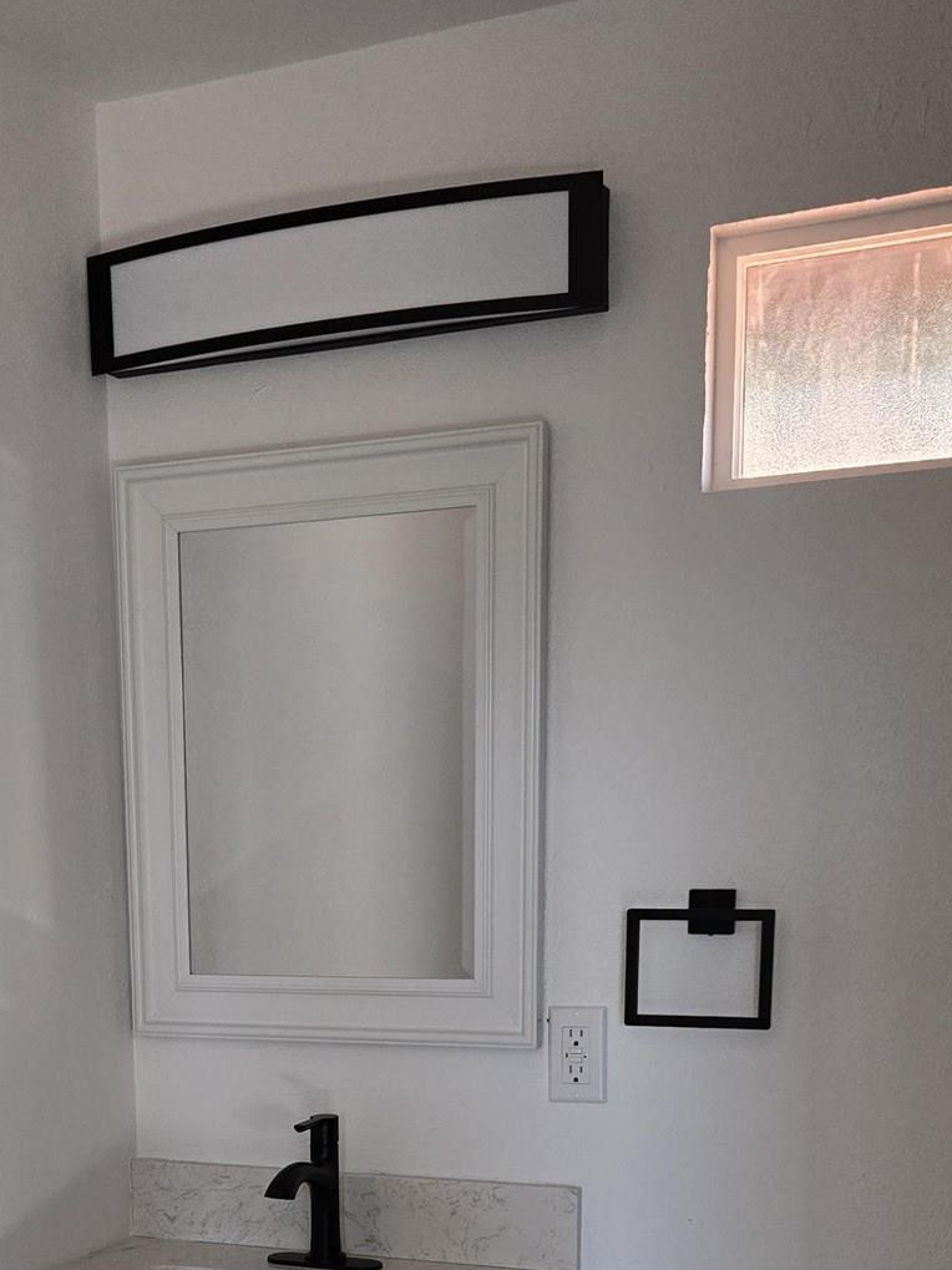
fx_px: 1907
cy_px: 1159
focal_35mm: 52
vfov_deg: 34.6
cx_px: 279
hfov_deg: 27.8
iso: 200
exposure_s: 1/120
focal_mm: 5.4
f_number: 1.8
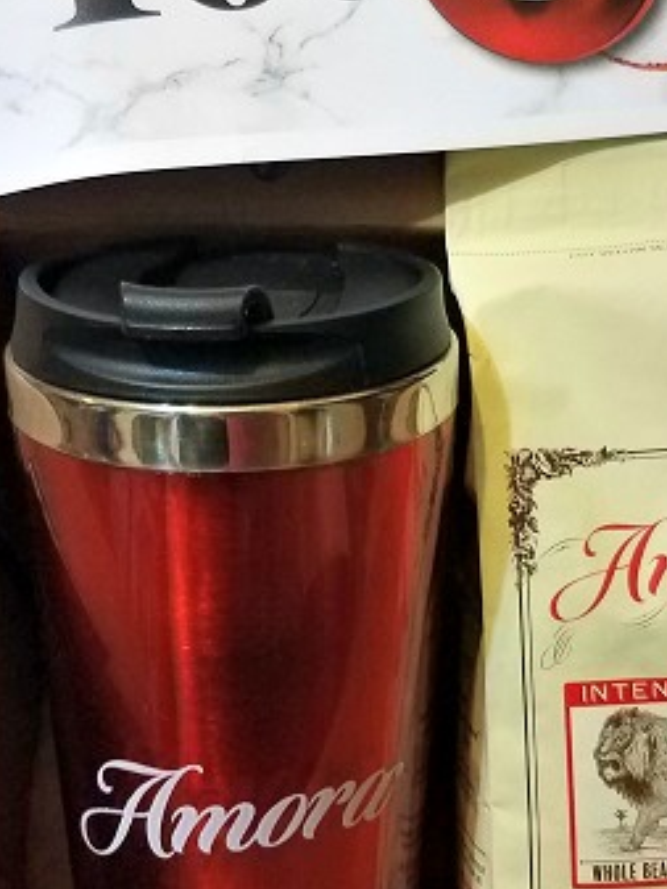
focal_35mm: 54
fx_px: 1386
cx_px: 384
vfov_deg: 35.5
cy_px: 398
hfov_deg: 27.0
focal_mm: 4.2
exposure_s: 1/17
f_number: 1.7
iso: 200
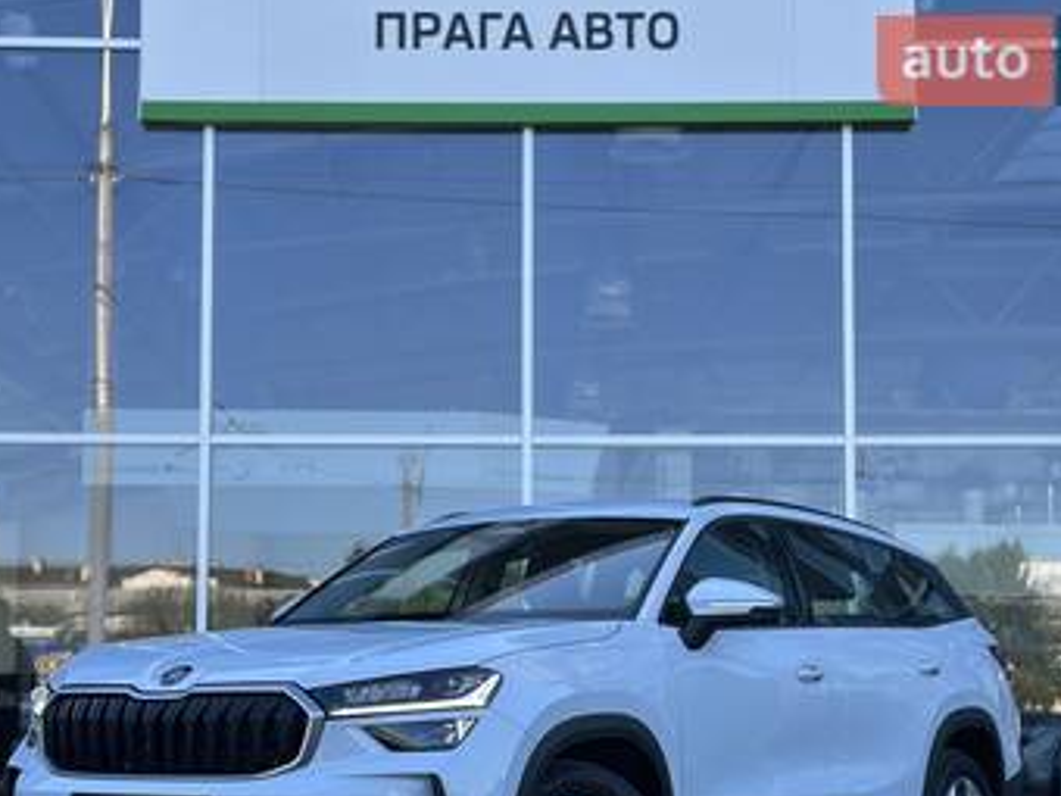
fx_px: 1992
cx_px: 493
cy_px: 520
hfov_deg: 29.8
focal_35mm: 65
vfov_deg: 22.5
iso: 80
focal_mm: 6.86
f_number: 1.78
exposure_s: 1/1073
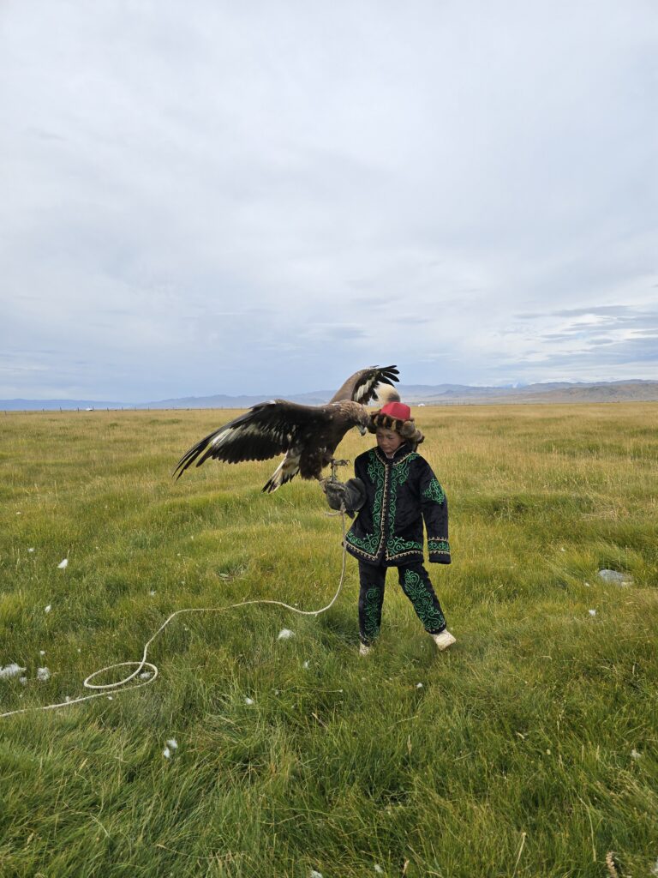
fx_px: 583
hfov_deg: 58.9
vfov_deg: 73.9
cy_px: 439
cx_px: 329
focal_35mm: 23
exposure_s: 1/494
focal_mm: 6.3
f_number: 1.7
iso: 12
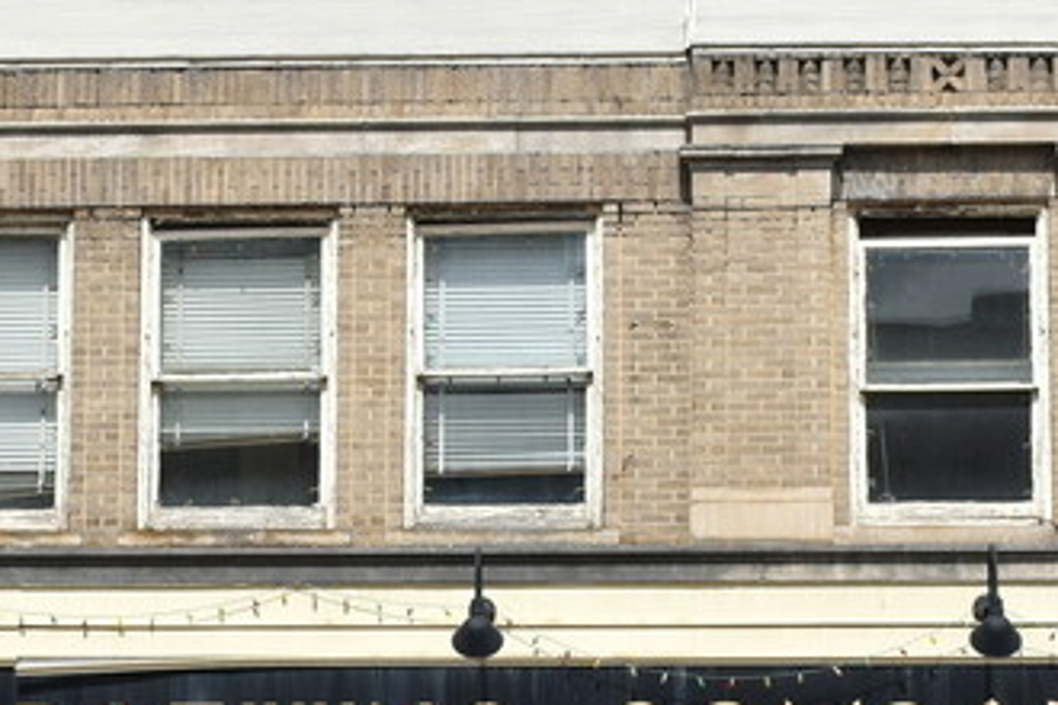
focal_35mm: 135
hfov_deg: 15.1
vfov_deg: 10.1
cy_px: 651
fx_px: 3981
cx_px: 446
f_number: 10
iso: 200
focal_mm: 31
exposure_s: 1/400
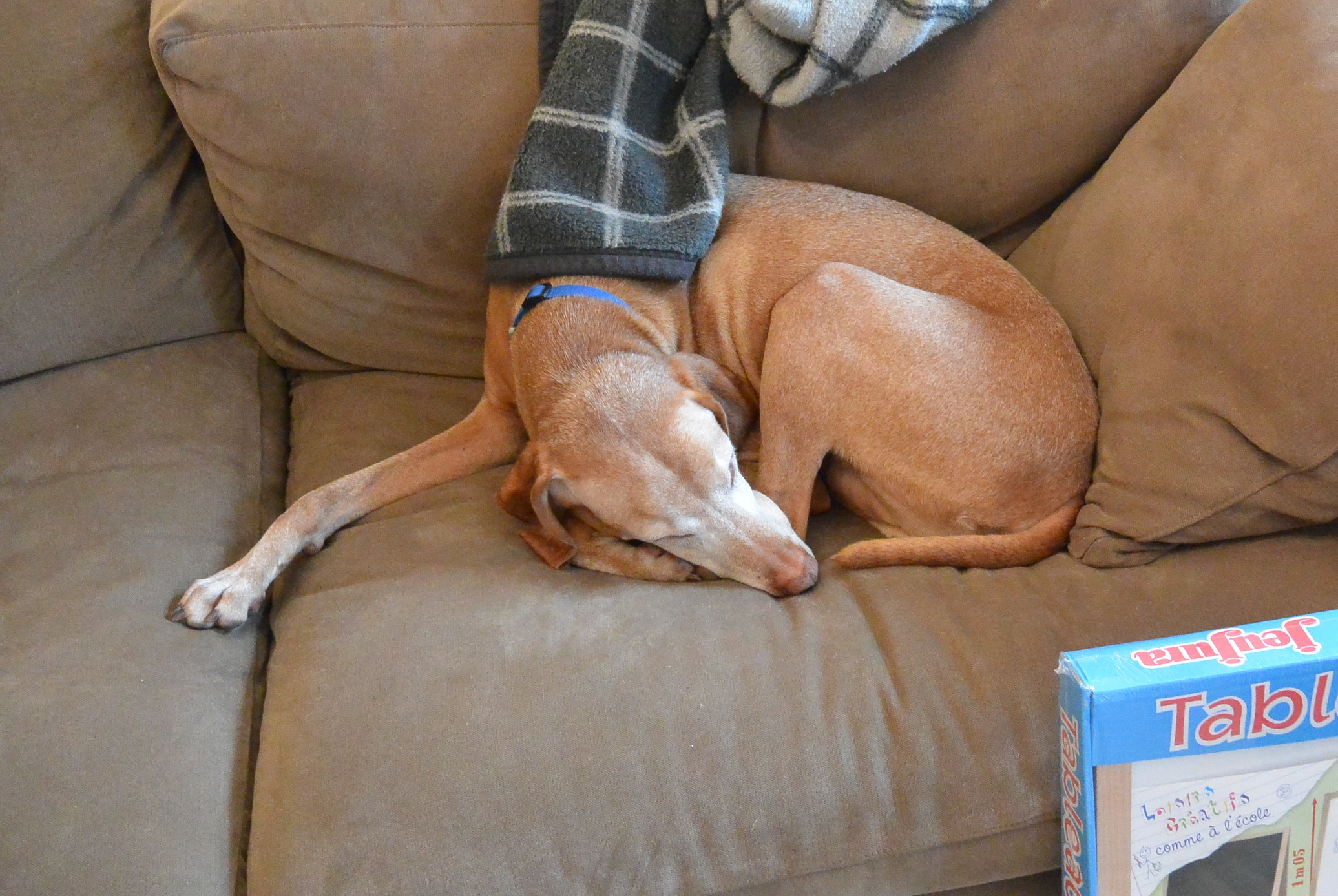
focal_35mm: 35
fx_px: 1303
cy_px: 439
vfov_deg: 38.0
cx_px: 791
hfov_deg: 54.0
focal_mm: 11
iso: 2800
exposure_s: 1/60
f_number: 3.5
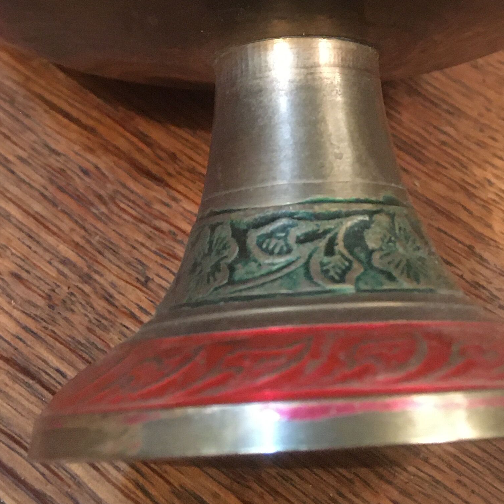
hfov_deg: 25.3
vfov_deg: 23.7
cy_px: -56
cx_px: 286
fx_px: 1120
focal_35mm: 68
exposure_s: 1/17
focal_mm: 4.15
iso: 400
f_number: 2.2
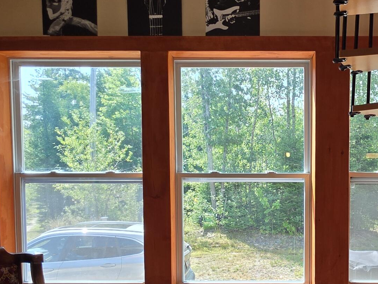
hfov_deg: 50.4
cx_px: 253
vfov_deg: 39.0
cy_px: 199
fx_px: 393
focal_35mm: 36
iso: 40
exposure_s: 1/202
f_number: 1.9
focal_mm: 2.2
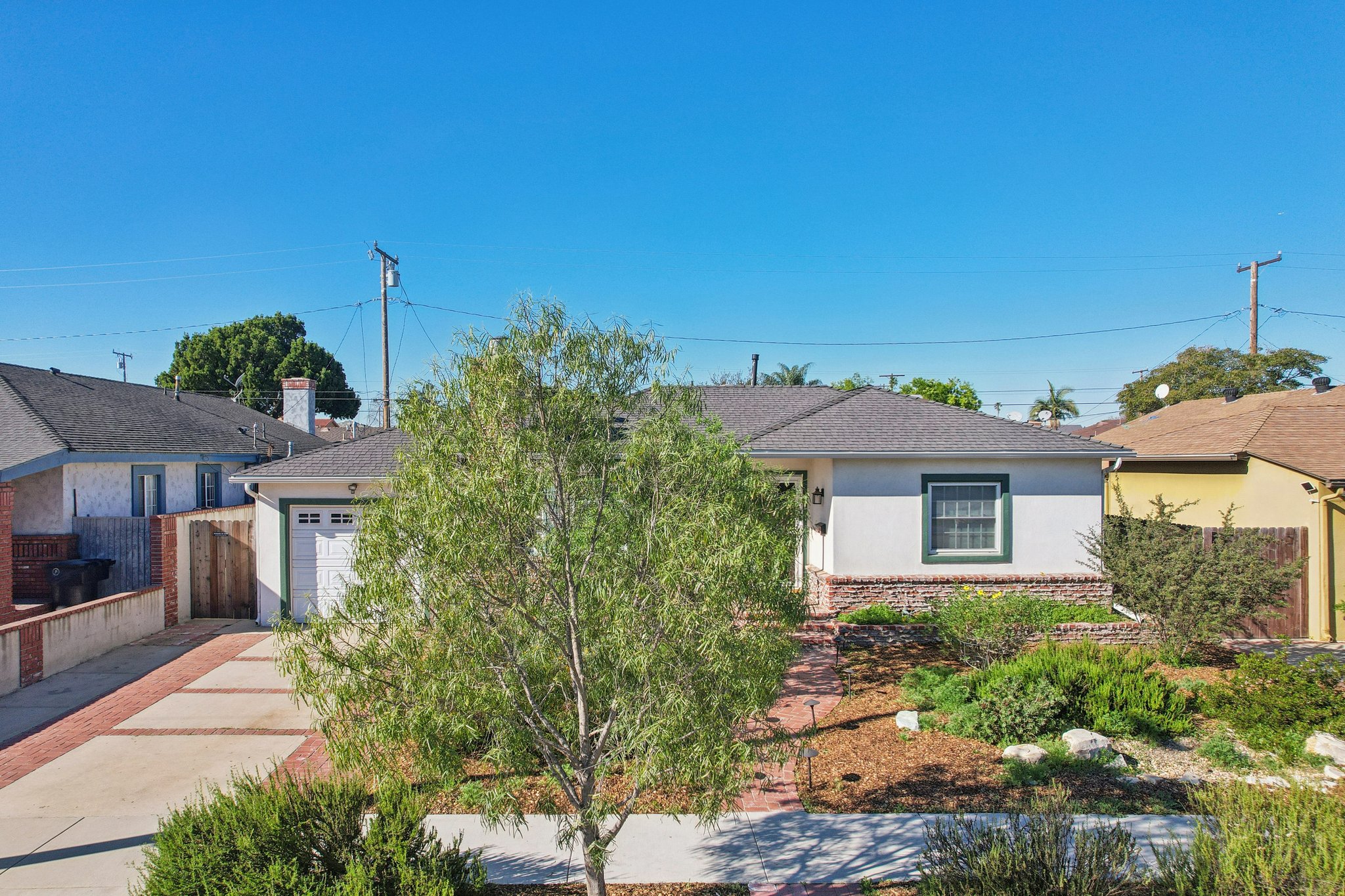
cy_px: 448
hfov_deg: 78.6
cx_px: 672
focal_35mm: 22
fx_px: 822
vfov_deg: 57.2
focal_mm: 8.4
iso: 130
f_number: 2.8
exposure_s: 1/2000
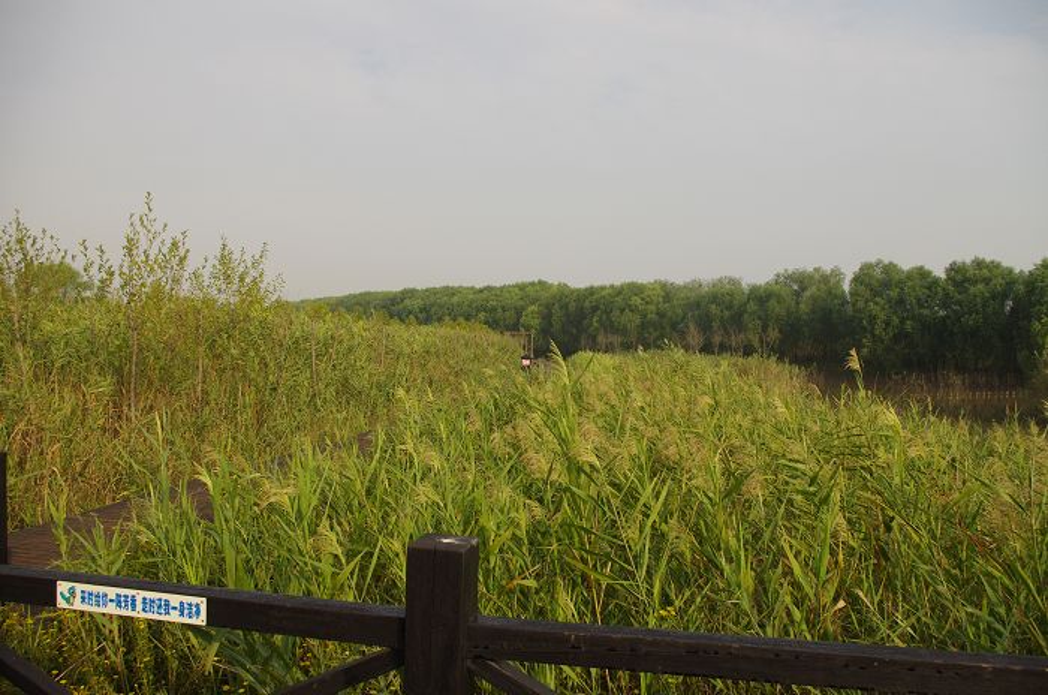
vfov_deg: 47.8
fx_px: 785
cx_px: 524
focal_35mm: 27
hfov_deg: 67.5
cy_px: 348
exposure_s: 1/350
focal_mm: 18
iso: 200
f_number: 6.7
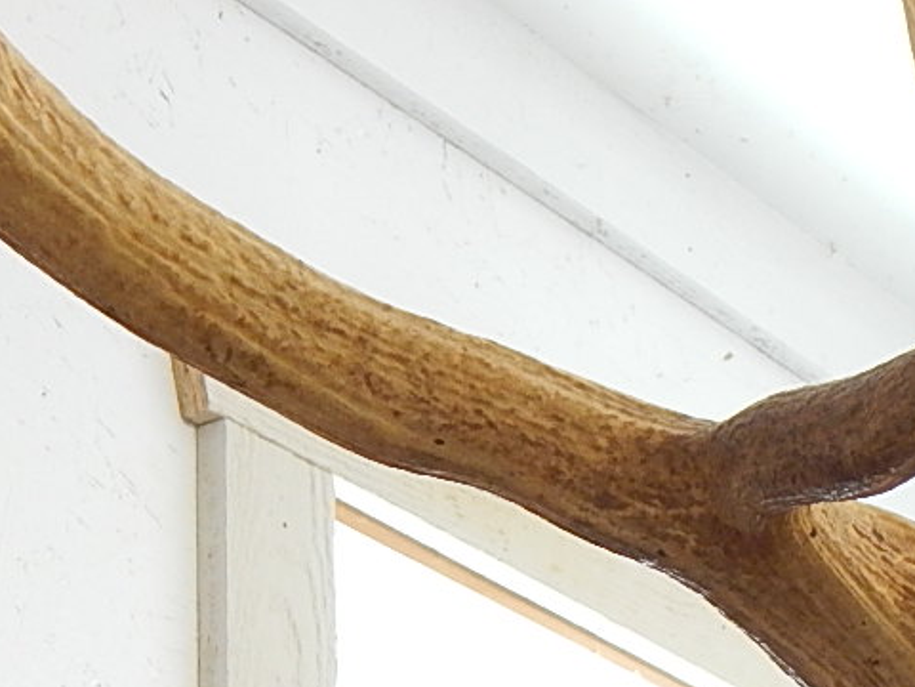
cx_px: 1092
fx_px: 4229
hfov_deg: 12.1
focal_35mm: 160
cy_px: 1067
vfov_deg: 9.0
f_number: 3.7
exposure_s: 1/30
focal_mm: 8.6
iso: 180
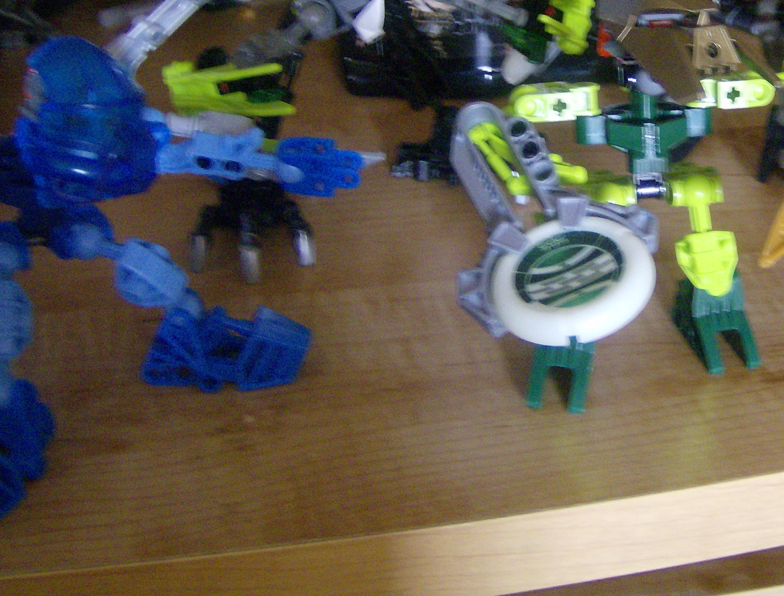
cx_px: 590
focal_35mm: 58
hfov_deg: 32.4
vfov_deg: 25.1
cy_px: 141
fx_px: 1320
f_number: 2.8
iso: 200
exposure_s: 1/11.9
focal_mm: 6
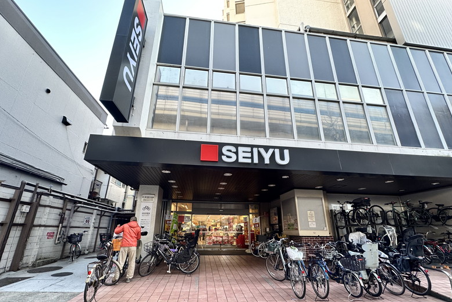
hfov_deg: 100.4
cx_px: 223
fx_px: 188
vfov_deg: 76.9
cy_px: 172
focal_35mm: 15
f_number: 2.2
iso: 100
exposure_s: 1/99
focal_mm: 2.22
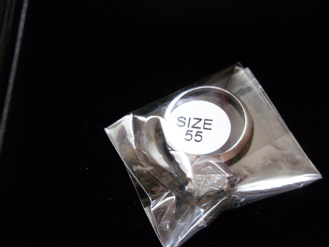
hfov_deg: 38.9
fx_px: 466
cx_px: 174
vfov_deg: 29.7
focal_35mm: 49
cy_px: 130
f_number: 3.5
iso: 400
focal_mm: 6.3
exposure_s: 1/20
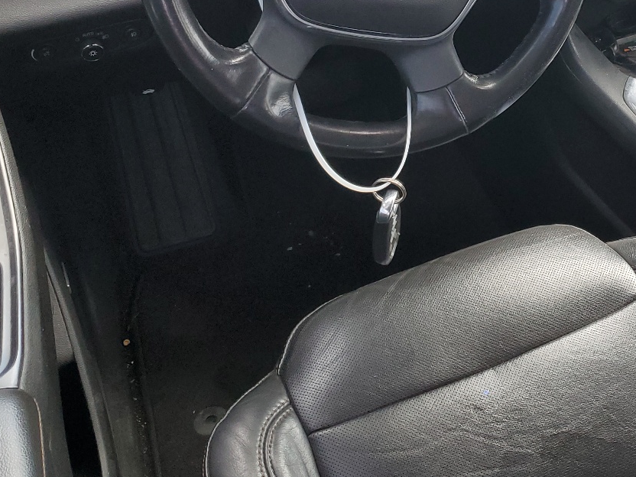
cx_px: 508
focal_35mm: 50
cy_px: 54
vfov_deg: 28.1
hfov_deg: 36.9
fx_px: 919
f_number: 1.5
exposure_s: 1/120
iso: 80
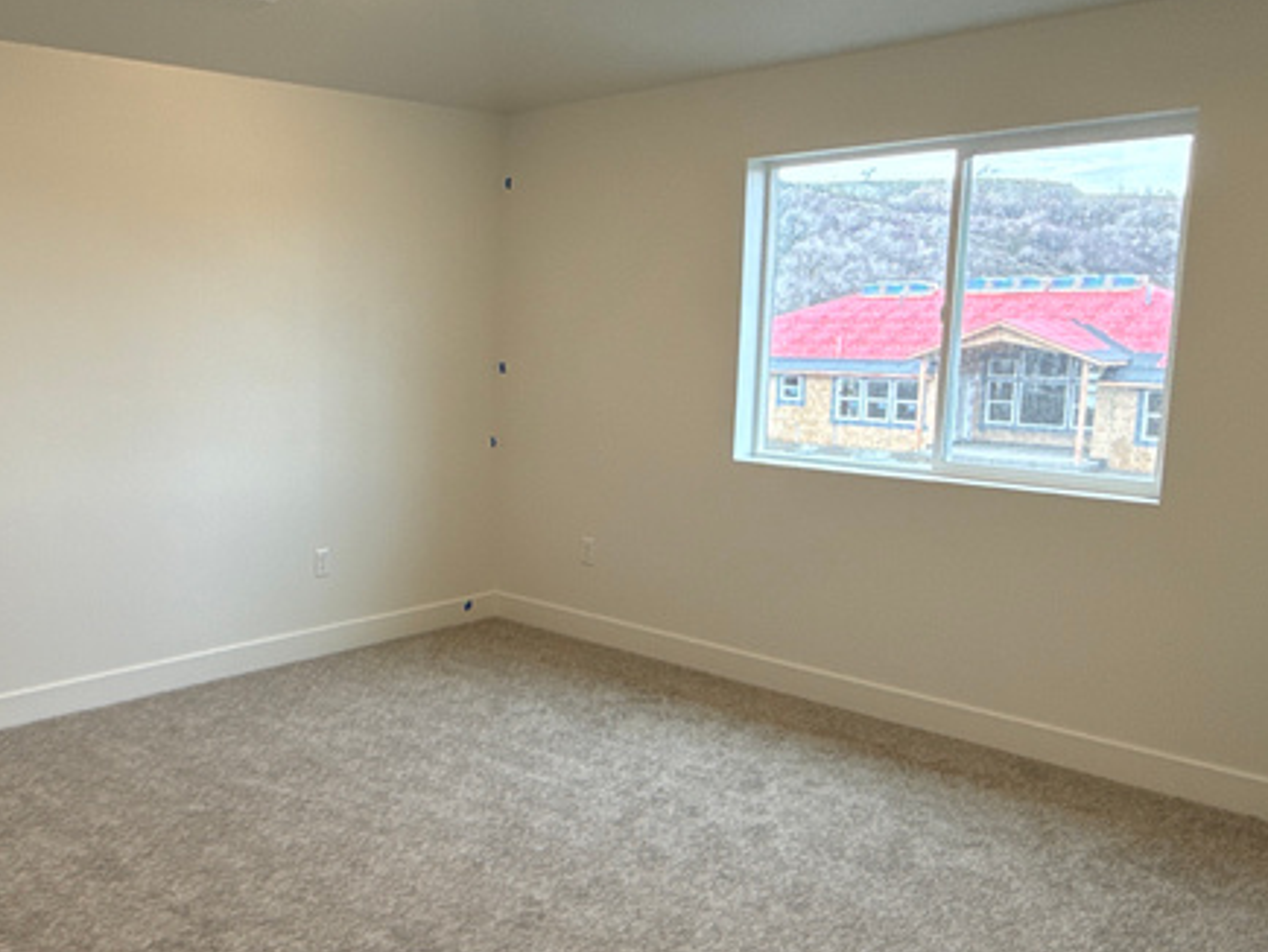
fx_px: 1209
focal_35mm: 33
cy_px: 496
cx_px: 339
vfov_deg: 43.0
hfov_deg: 53.2
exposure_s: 1/120
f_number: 2.2
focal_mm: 2.22
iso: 125
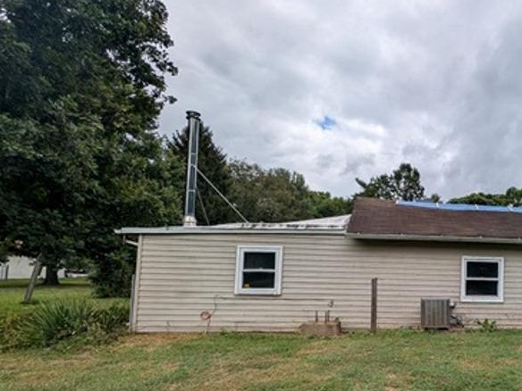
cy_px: 252
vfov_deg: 62.3
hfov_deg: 70.2
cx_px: 427
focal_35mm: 21
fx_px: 317
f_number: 1.95
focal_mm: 2.23
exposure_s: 1/2179
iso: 42
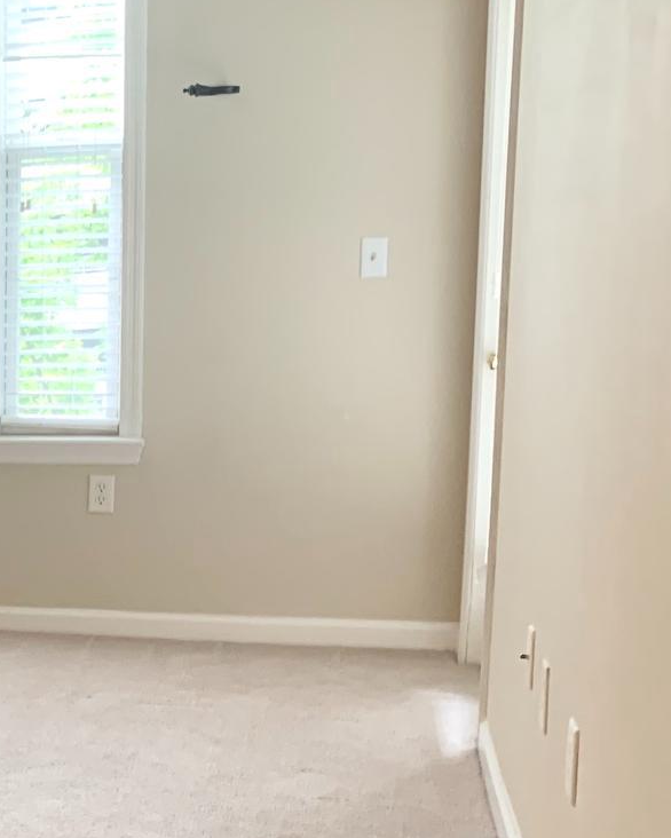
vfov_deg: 26.5
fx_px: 1762
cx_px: -429
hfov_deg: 18.3
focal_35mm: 71
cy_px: 611
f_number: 1.8
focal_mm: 4.25
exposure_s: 1/60
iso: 200
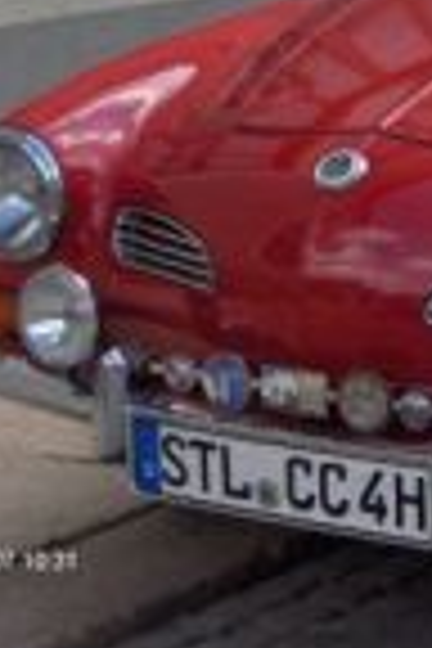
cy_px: 27
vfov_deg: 10.1
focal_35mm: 202
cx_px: 711
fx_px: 3636
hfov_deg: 6.7
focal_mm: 14.3
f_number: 3.5
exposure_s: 1/389
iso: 100
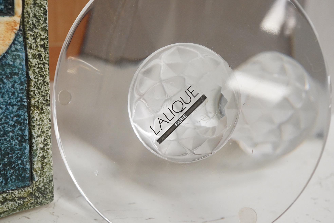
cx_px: 167
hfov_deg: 43.6
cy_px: 112
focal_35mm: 45
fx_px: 417
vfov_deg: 29.9
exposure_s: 1/125
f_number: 11
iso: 2500
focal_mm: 30
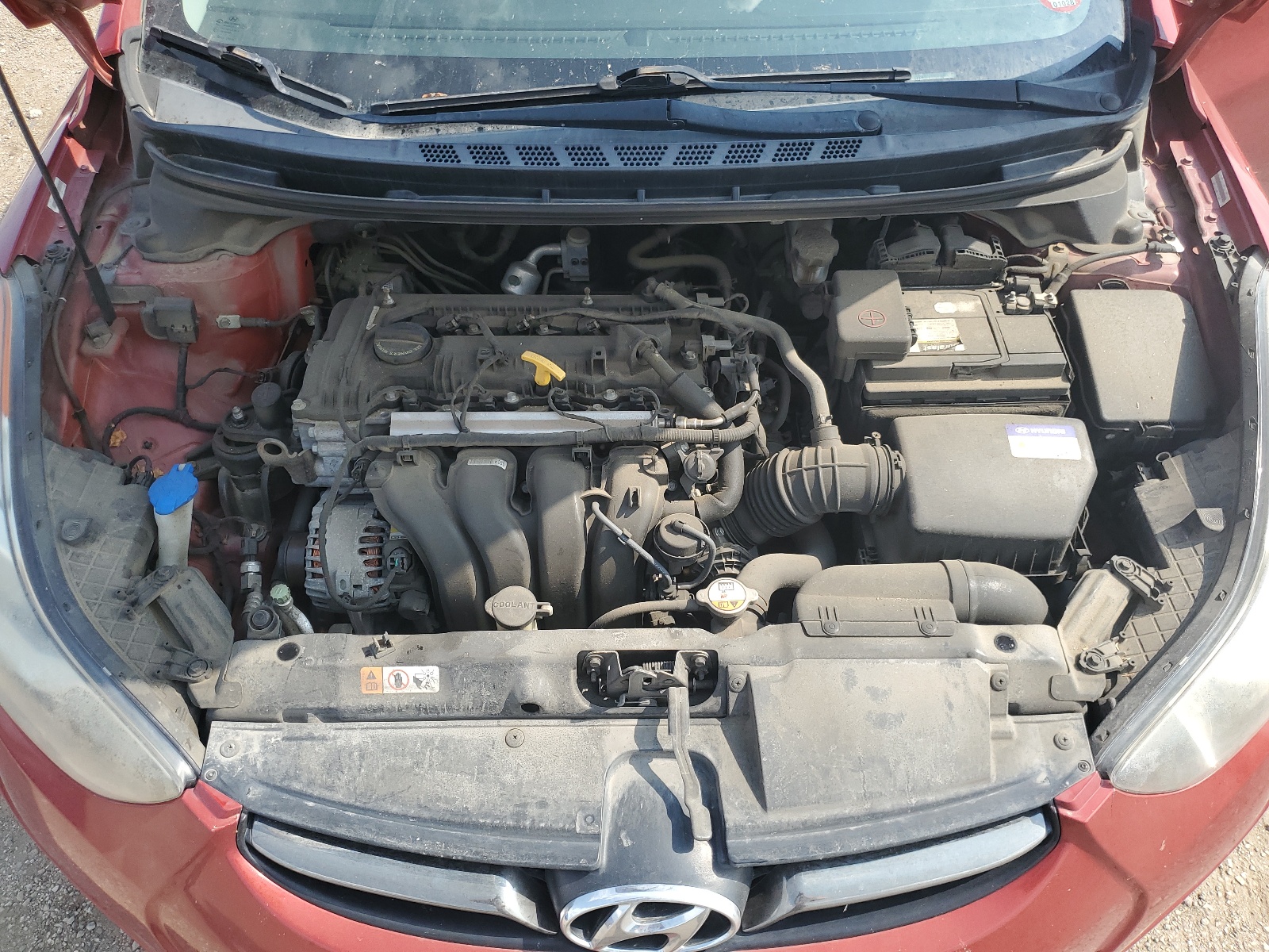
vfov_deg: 53.1
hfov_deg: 67.3
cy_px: 476
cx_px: 634
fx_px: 953
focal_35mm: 26
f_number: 1.5
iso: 50
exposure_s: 1/1111
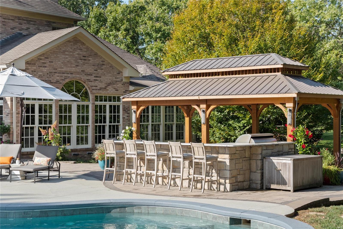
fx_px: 591
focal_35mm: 62
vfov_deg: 21.9
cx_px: 172
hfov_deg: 32.4
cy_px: 114
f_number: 8
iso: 400
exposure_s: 1/125
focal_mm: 31
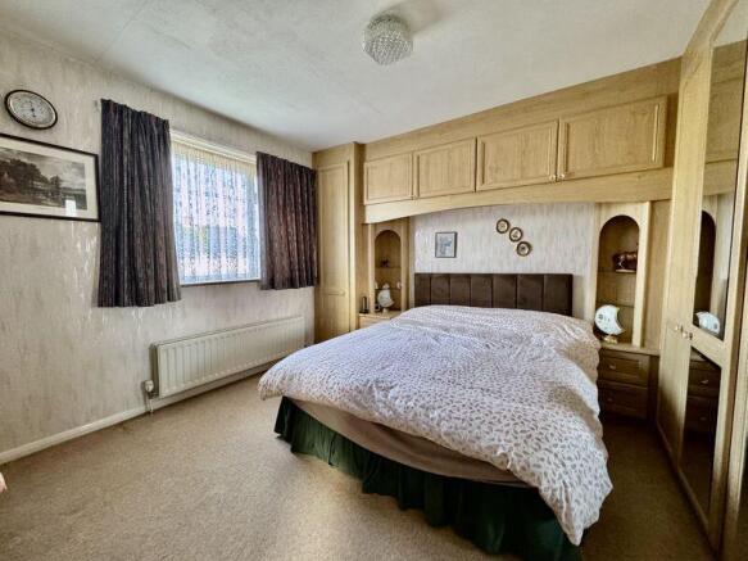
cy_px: 280
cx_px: 374
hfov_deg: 102.1
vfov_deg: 85.7
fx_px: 302
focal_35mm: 14
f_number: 2.2
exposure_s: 1/60
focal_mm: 2.22
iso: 400
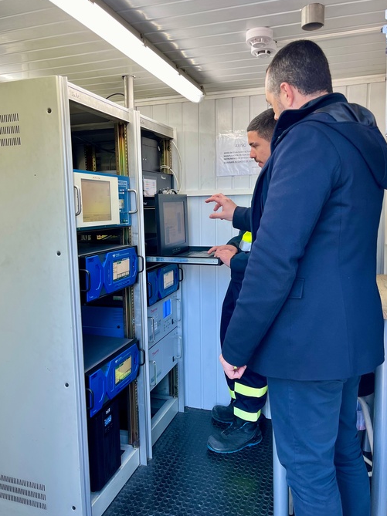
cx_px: 192
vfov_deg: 63.5
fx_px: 418
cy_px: 261
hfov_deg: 49.7
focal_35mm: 28
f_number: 1.6
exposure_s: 1/100
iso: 80
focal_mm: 5.1
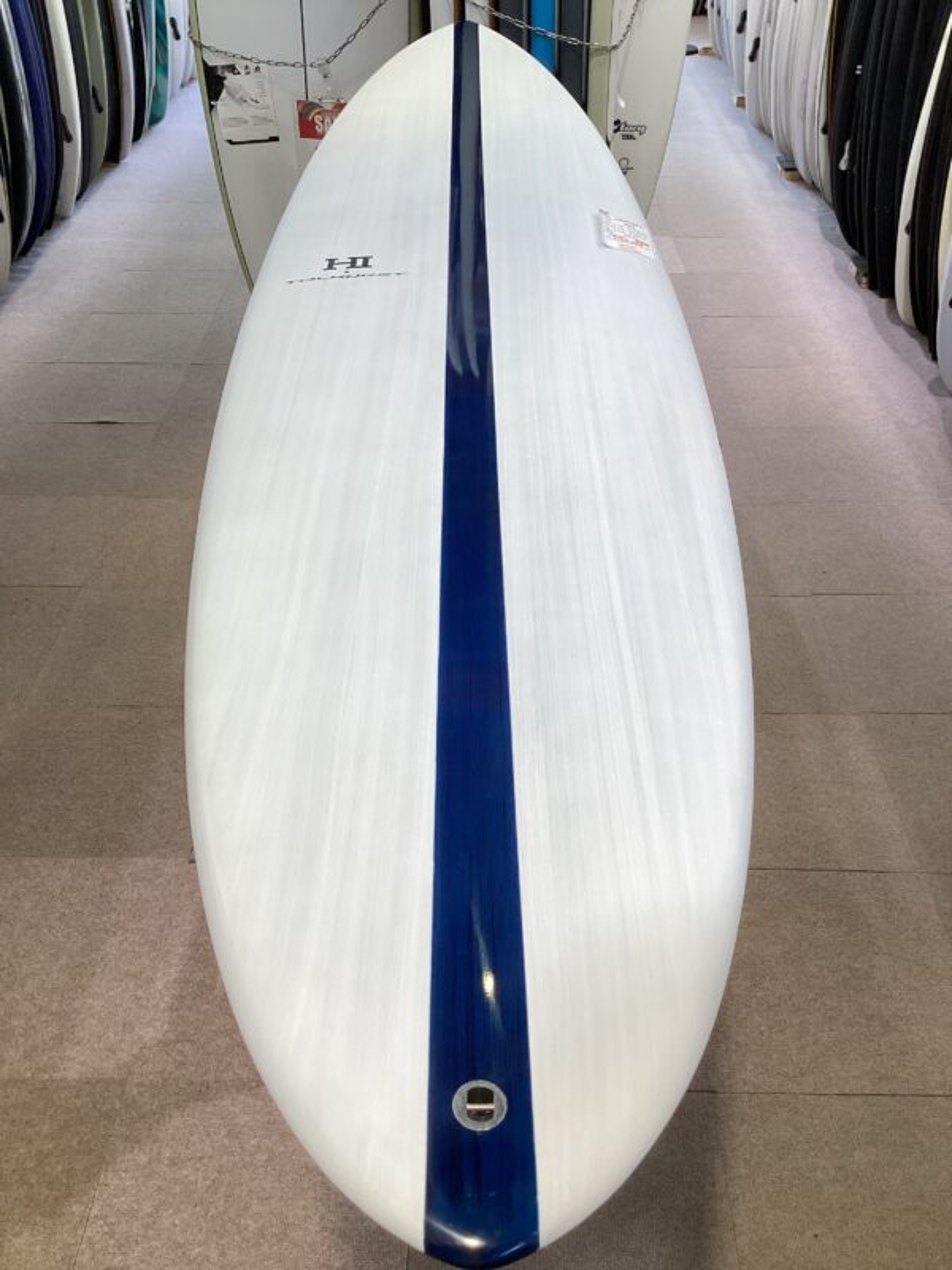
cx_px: 476
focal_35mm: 31
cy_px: 635
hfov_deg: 45.4
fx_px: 1137
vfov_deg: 58.4
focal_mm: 3.3
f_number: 2.4
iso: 100
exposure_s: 1/100
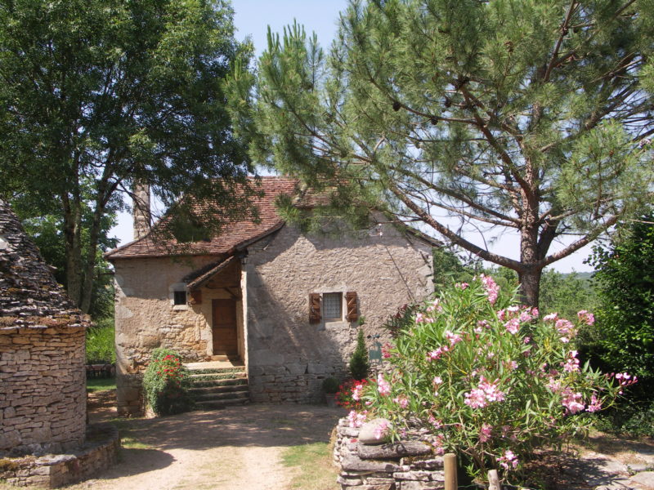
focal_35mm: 38
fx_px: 718
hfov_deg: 49.0
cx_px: 327
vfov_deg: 37.7
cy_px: 245
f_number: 4.5
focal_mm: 10
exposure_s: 1/200
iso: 50
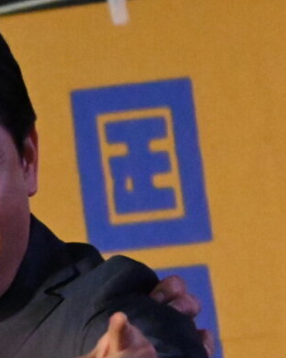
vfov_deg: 1.1
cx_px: -242
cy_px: 357
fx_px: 18336
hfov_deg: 0.9
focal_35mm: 1733
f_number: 6.3
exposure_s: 1/400
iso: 10000
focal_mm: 250
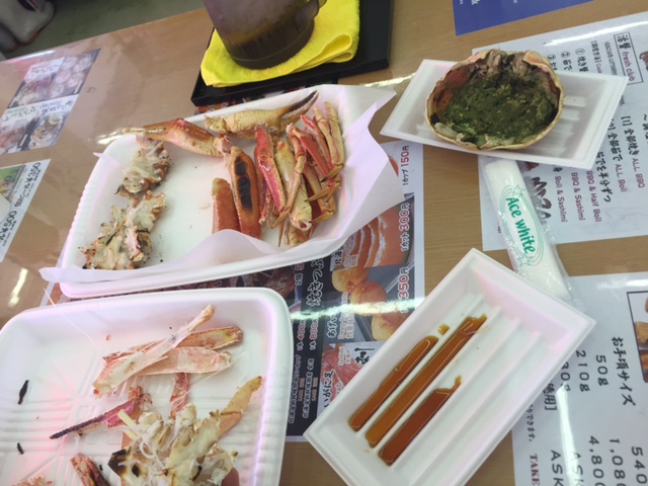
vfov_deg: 48.2
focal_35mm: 29
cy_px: 243
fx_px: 543
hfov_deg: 61.7
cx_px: 324
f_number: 2.2
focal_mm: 4.15
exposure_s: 1/120
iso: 50
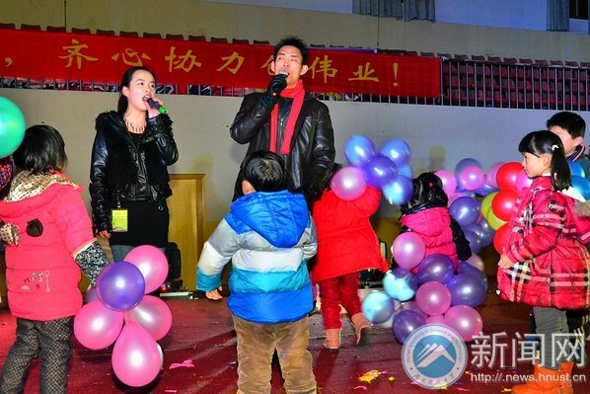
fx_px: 590
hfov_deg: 53.1
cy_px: 197
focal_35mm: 36
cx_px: 295
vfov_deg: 36.9
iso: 1600
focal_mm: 24
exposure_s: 1/30
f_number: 4.5
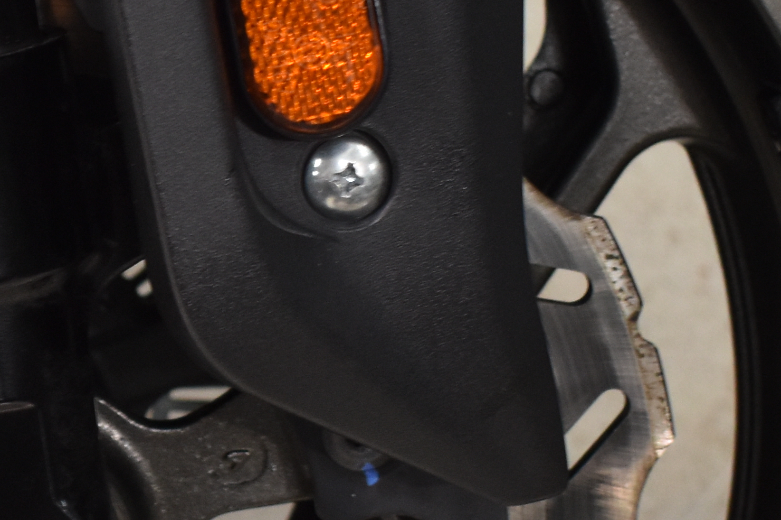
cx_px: -66
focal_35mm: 137
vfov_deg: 9.9
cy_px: 528
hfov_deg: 14.7
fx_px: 2968
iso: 800
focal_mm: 25
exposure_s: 1/50
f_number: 4
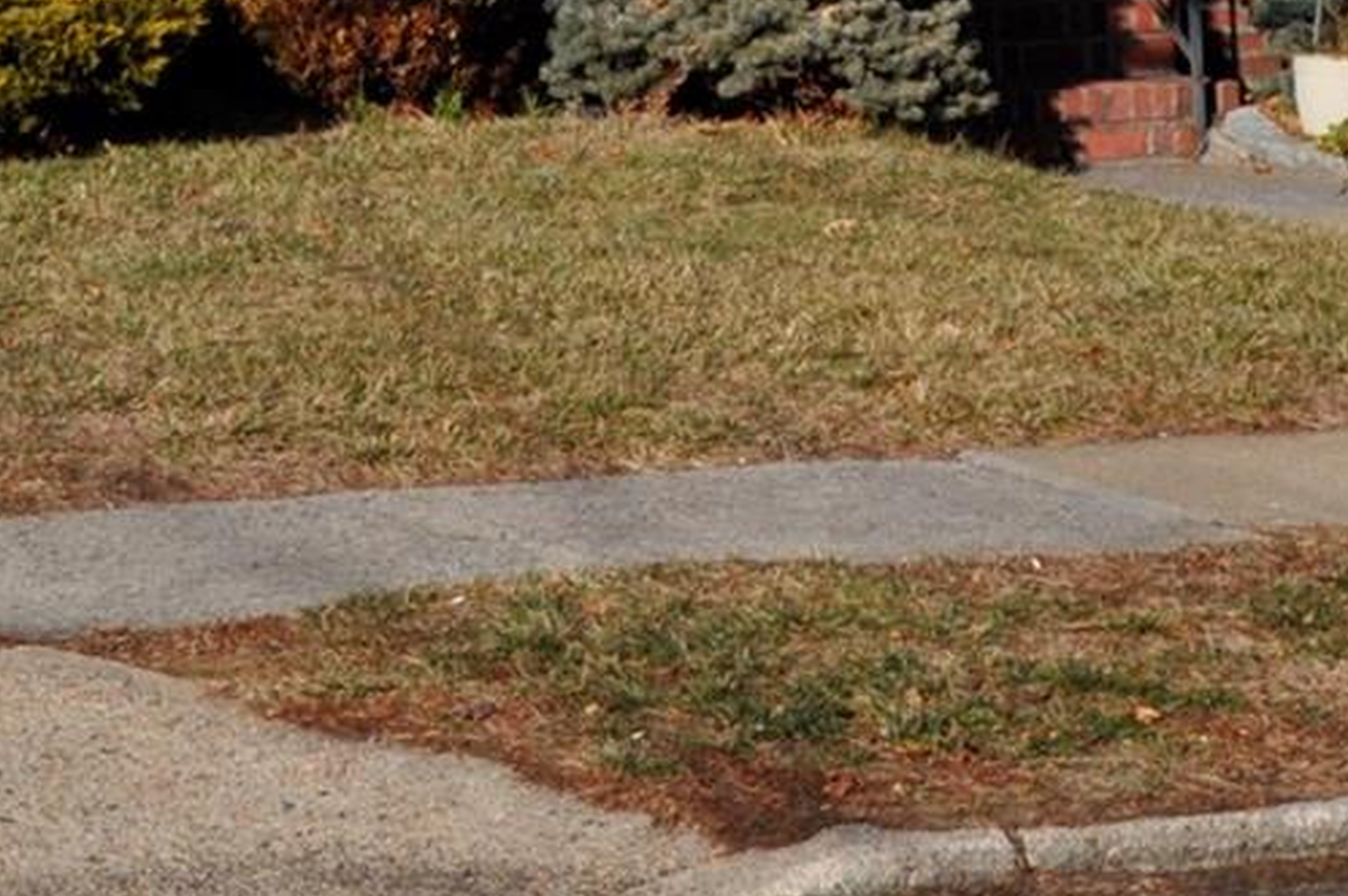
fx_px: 5536
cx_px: -501
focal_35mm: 148
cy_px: -582
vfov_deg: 8.9
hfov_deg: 13.3
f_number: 10
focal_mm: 24
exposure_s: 1/400
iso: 200
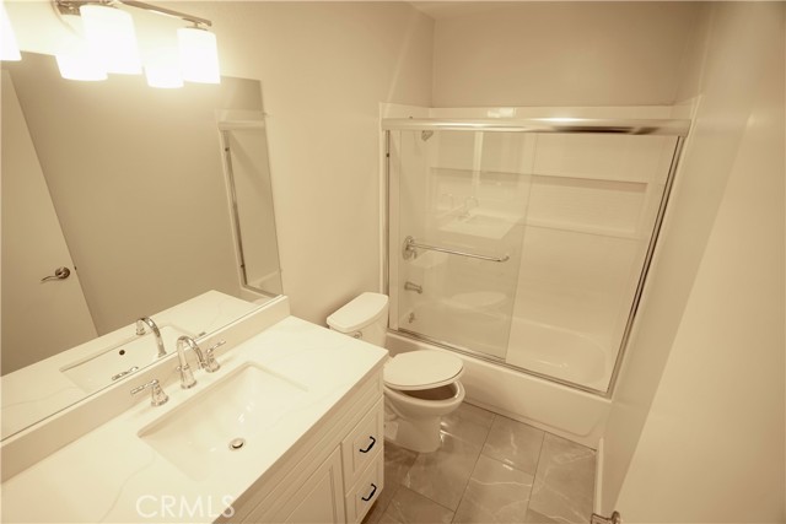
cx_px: 393
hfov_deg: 96.7
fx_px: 349
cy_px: 262
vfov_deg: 73.8
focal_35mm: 16
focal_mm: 16
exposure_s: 1/60
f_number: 4
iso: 500
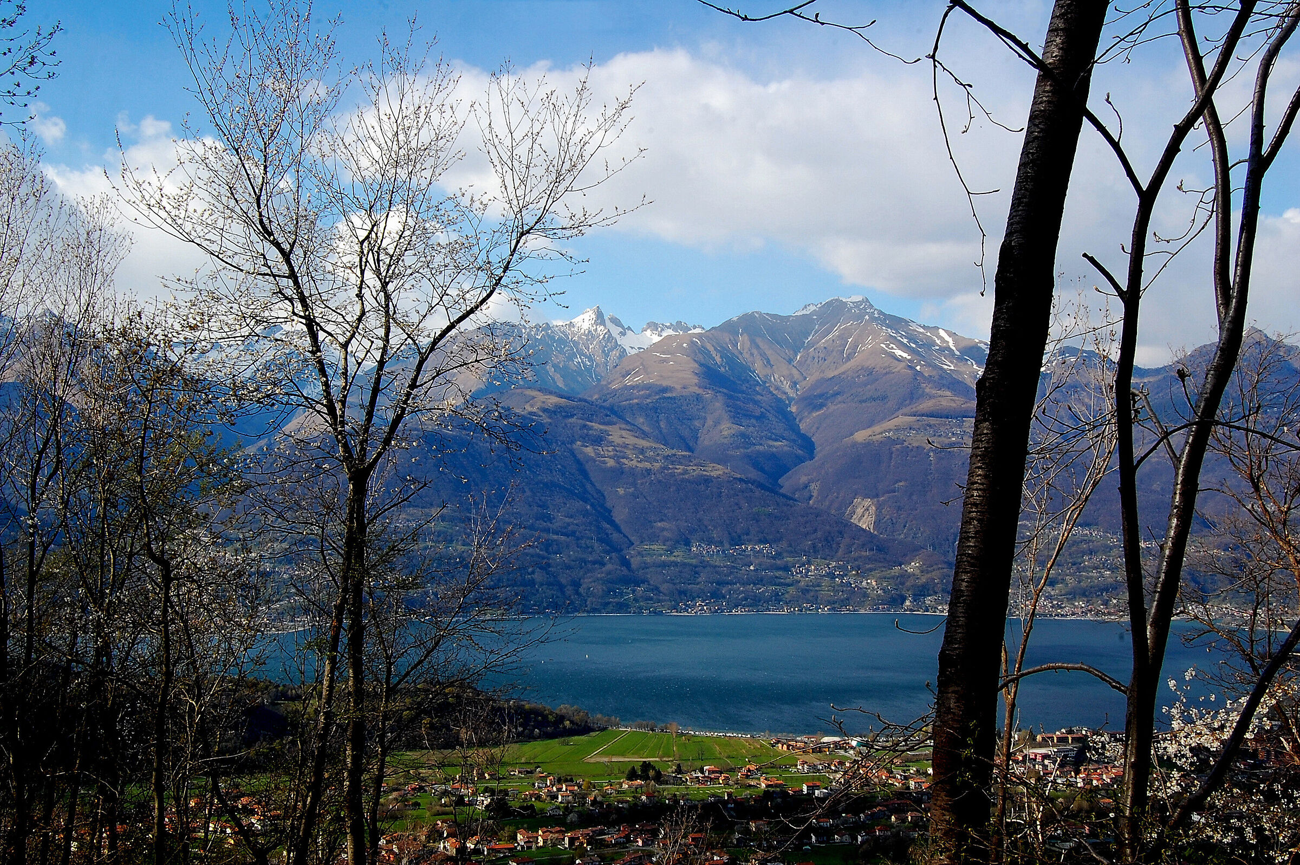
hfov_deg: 46.4
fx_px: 1515
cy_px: 432
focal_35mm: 42
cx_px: 650
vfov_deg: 31.8
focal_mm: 28
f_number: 20
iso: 400
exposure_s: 1/80
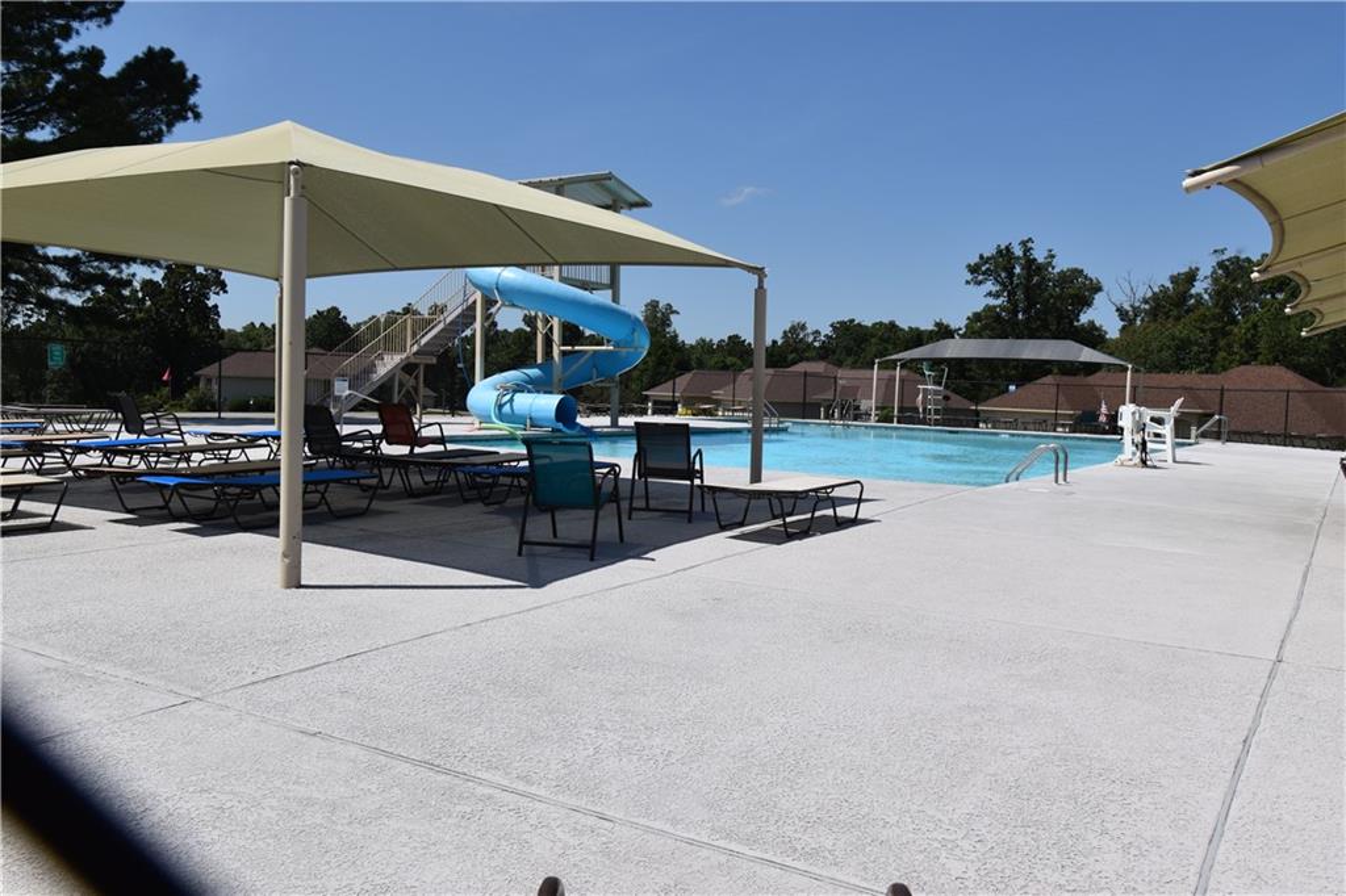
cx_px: 673
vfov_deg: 43.6
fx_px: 1121
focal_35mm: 30
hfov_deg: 61.9
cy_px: 448
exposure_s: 1/500
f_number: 11
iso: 200
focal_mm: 20
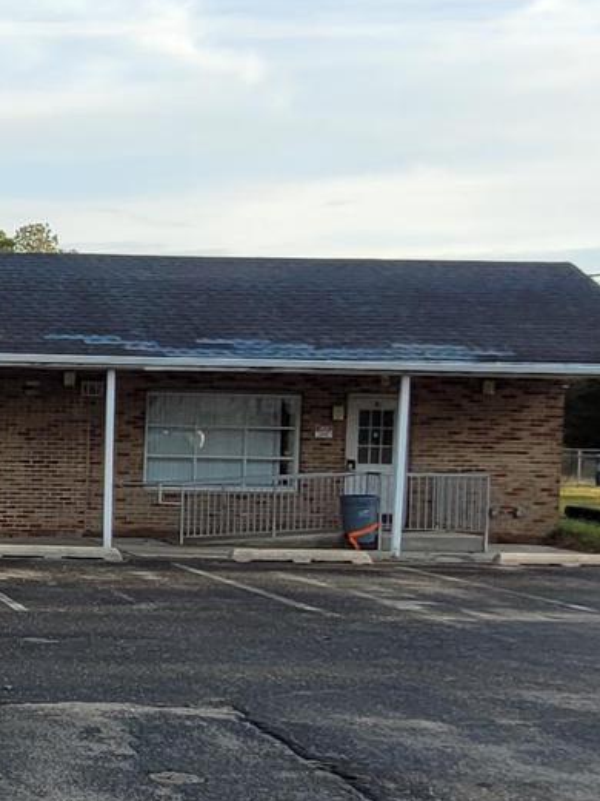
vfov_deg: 51.0
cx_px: -258
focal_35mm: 36
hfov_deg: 28.6
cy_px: 482
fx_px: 832
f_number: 2.2
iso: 40
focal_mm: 1.74
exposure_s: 1/599
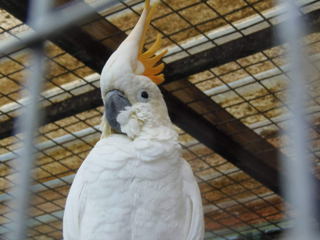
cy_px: 120
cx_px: 160
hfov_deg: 22.5
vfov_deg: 17.0
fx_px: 804
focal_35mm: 87
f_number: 4.3
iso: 125
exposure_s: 1/40
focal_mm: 16.2
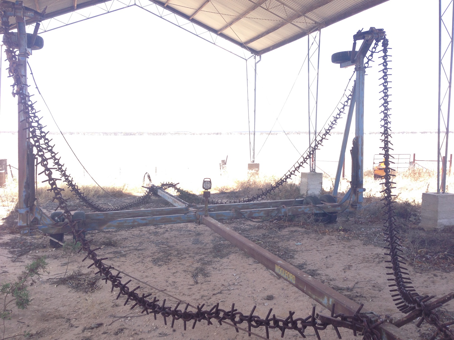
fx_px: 433
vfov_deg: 42.9
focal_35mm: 33
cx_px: 227
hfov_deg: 55.4
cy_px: 170
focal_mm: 4.12
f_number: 2.4
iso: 50
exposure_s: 1/239
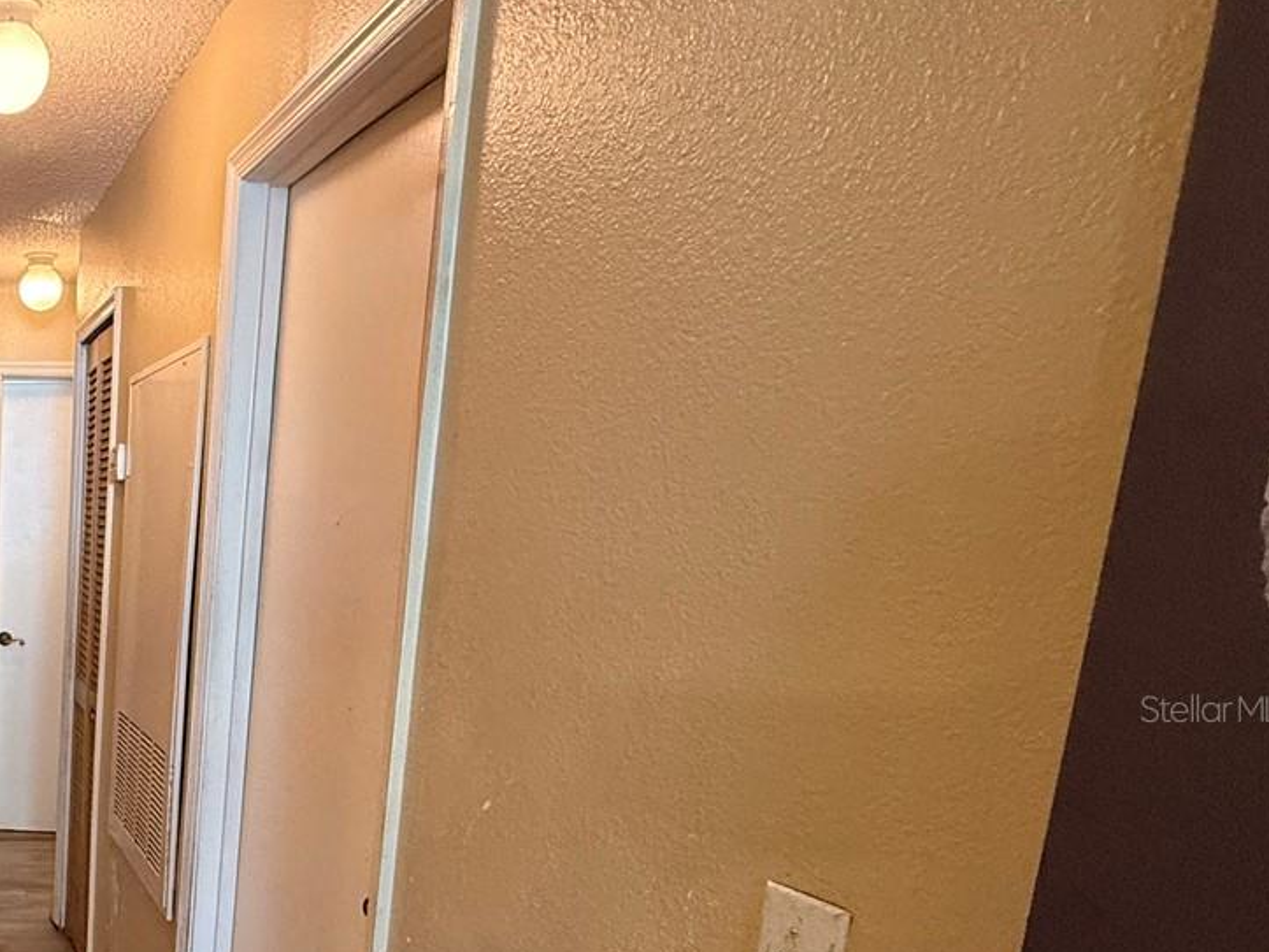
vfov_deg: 44.0
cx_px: -98
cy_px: 708
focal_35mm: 31
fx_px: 1136
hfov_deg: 45.3
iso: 500
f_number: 2.2
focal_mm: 2.22
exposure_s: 1/60
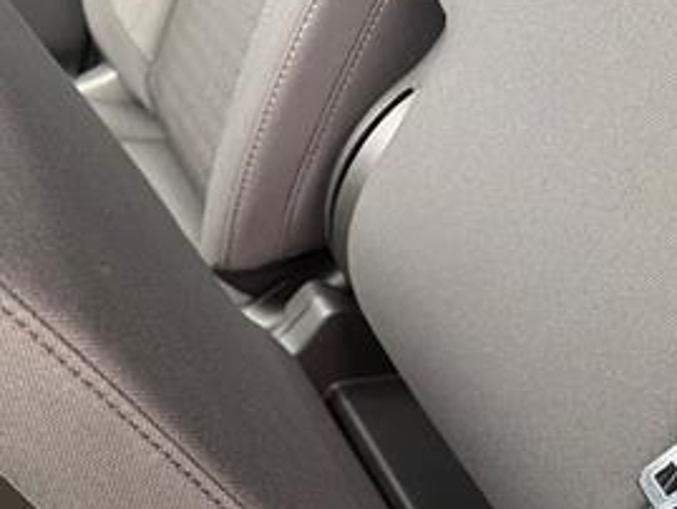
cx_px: -40
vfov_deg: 25.2
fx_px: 1115
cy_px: 411
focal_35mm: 57
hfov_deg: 30.7
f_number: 1.78
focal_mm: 6.76
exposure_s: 1/60
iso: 400
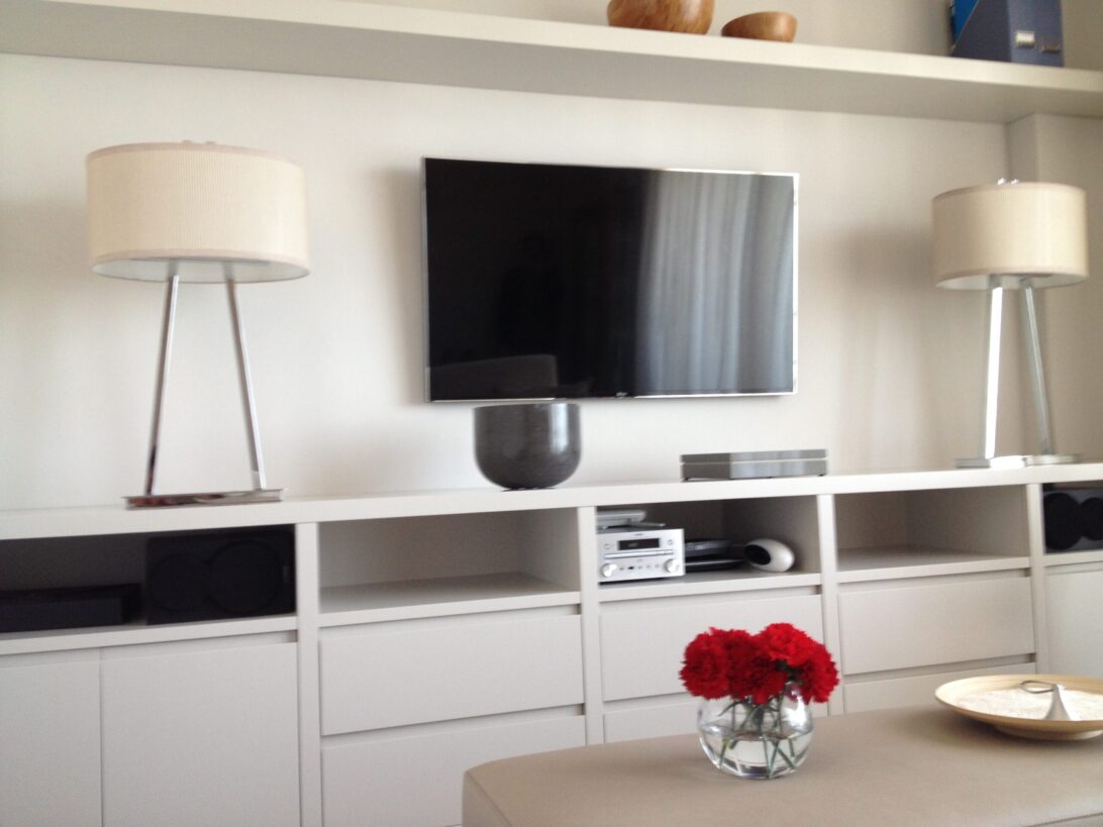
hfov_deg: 52.6
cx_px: 552
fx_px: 1115
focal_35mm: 35
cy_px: 414
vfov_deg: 40.7
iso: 64
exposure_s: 1/20
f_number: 2.4
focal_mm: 4.28
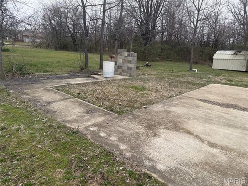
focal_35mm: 24
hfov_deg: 71.6
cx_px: 124
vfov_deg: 56.8
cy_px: 93
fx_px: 172
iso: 80
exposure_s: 1/494
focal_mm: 6.76
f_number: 1.78
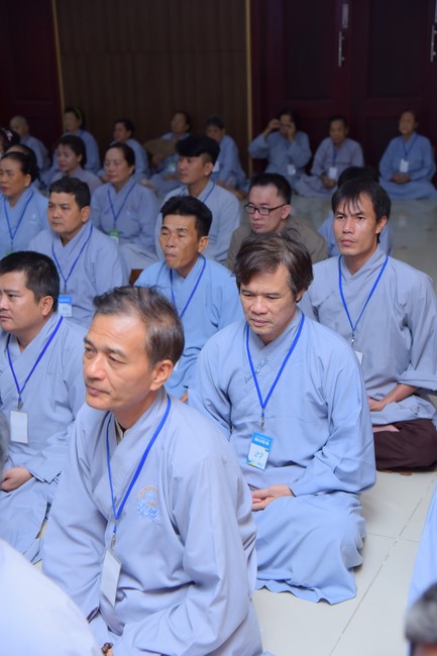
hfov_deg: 23.4
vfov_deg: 34.5
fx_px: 1057
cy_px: 328
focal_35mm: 58
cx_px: 218
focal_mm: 58
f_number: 5
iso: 640
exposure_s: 1/125
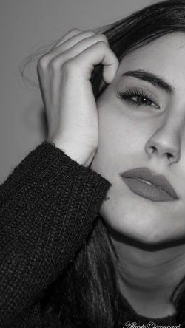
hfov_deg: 11.4
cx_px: 173
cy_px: 164
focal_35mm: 106
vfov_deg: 20.2
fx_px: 924
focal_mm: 36
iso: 200
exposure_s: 1/160
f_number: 2.8
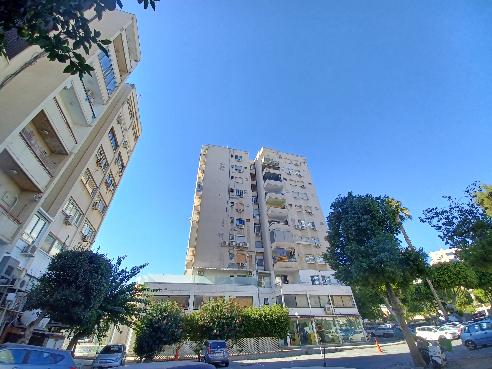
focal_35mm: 13
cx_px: 246
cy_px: 184
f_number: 2.2
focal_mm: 1.42
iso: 40
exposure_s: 1/392
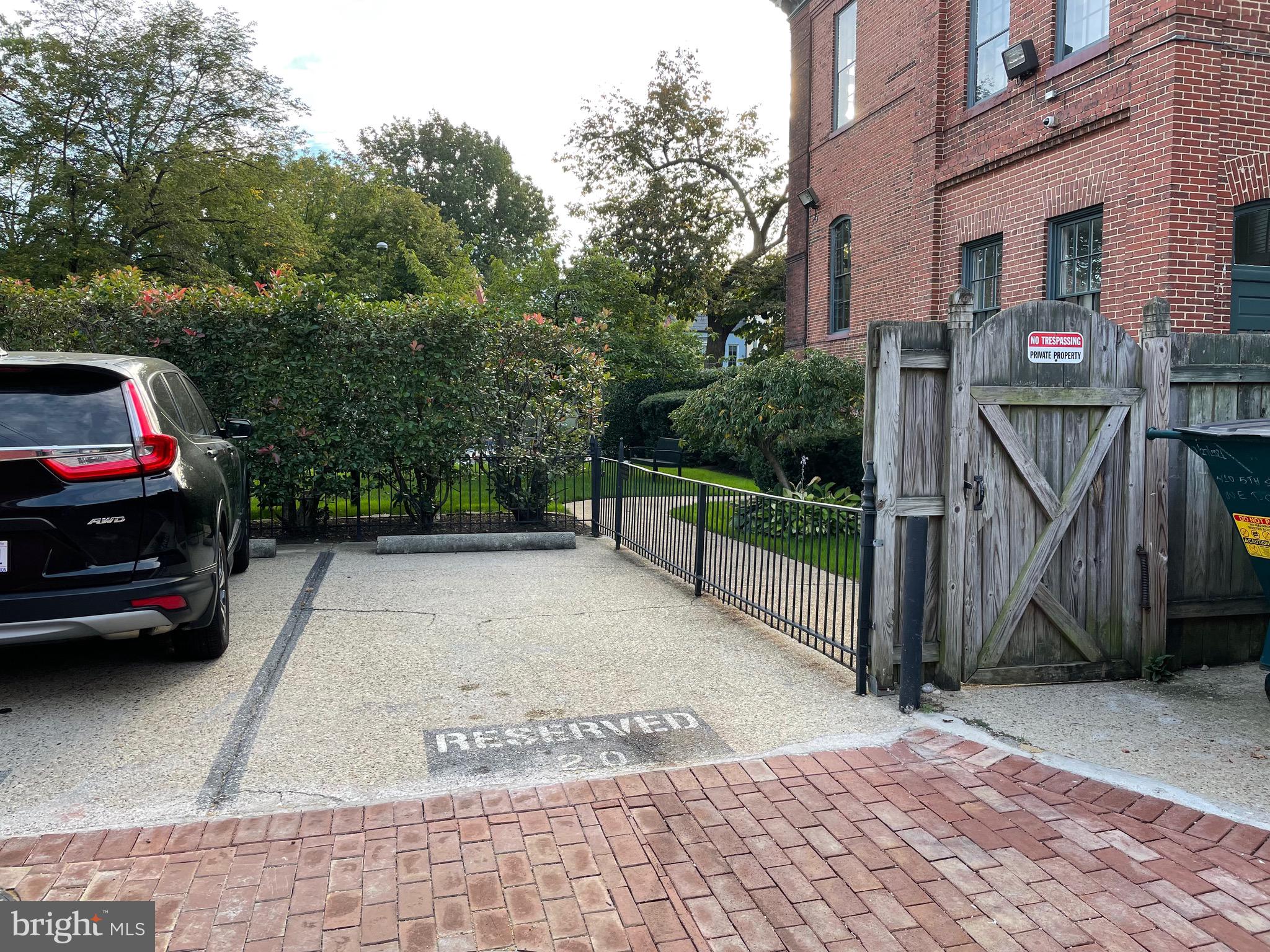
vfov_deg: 53.1
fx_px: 954
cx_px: 635
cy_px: 476
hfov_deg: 67.3
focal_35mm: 26
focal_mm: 4.2
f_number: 1.6
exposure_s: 1/327
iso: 32
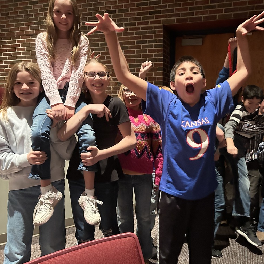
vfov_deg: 52.5
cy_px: 132
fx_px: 267
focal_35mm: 31
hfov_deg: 52.0
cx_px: 166
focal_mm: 5.7
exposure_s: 1/30
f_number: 1.5
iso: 800
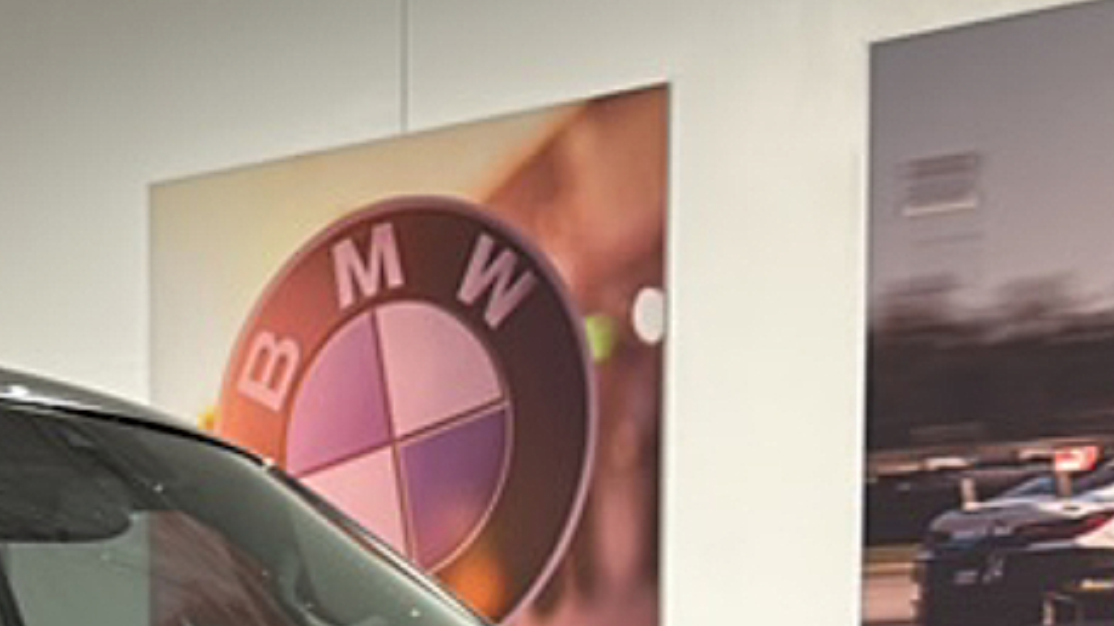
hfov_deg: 21.7
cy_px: 1189
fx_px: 2806
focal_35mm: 95
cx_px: 2
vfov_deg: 11.6
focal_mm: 6.76
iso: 125
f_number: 1.78
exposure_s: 1/40
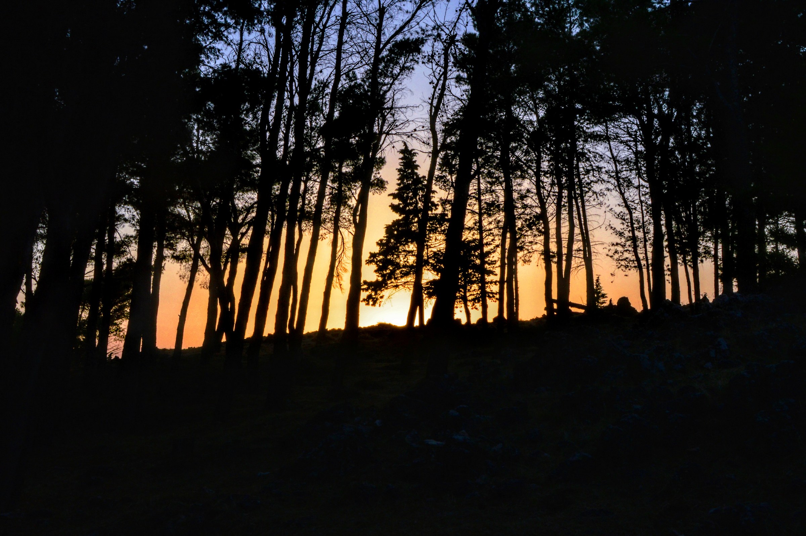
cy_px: 268
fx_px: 839
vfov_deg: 35.4
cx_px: 403
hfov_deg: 51.3
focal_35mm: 38
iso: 280
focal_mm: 25
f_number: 25
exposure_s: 1/60
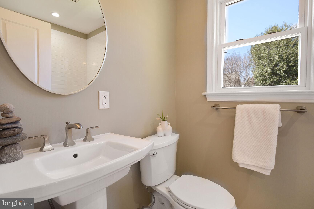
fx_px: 140
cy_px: 104
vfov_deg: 73.7
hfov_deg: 96.7
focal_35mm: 16
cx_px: 157
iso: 400
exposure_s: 1/4
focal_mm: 16
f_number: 8
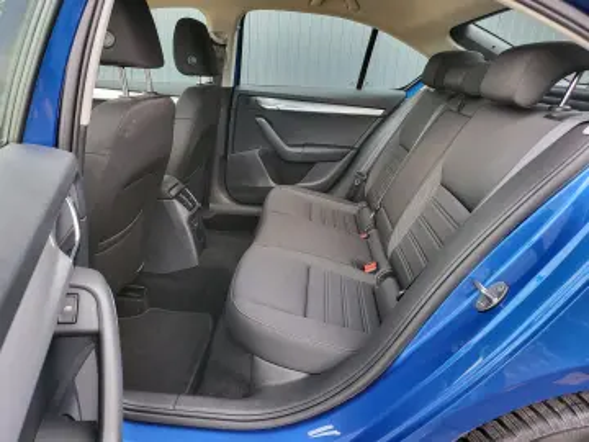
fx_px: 408
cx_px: 294
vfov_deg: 56.8
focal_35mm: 24
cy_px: 221
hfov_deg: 71.6
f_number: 1.8
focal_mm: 5
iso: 160
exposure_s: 1/100
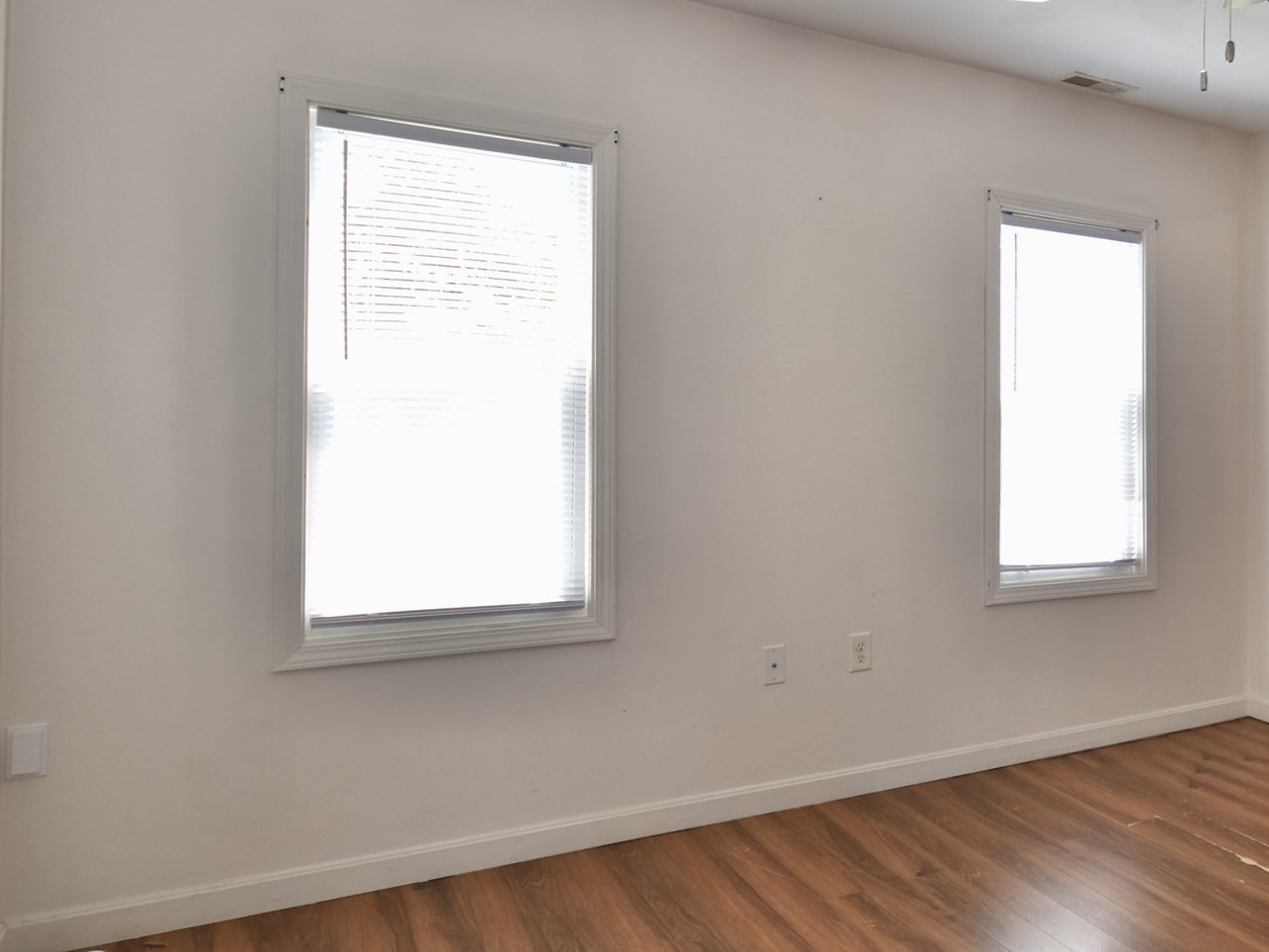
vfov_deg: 58.4
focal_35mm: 23
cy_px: 576
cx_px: 918
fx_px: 843
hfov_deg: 70.0
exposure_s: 1/60
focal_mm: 10
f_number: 4
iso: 280
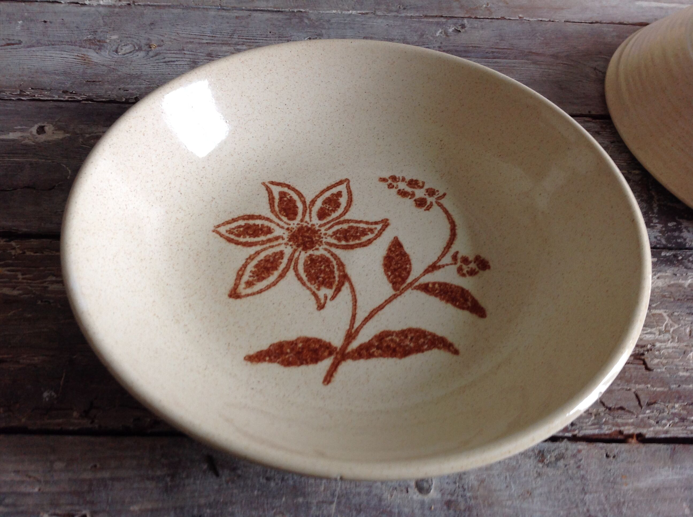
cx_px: 346
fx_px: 700
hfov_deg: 52.7
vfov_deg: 40.6
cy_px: 258
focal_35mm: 35
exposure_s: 1/15
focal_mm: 4.28
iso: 80
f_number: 2.4
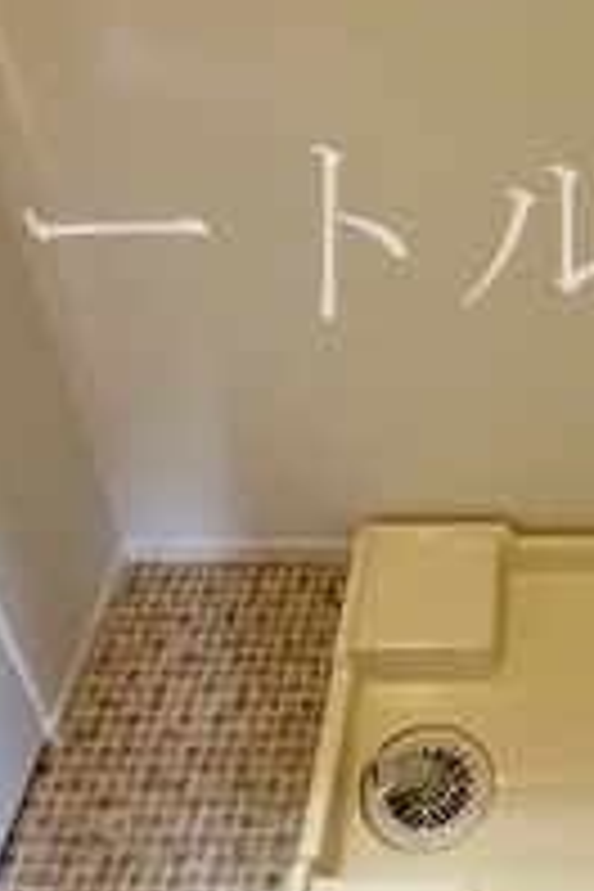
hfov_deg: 27.4
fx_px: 1163
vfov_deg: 40.9
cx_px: 562
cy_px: 243
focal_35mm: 47
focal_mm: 2.22
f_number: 2.2
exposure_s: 1/60
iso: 250
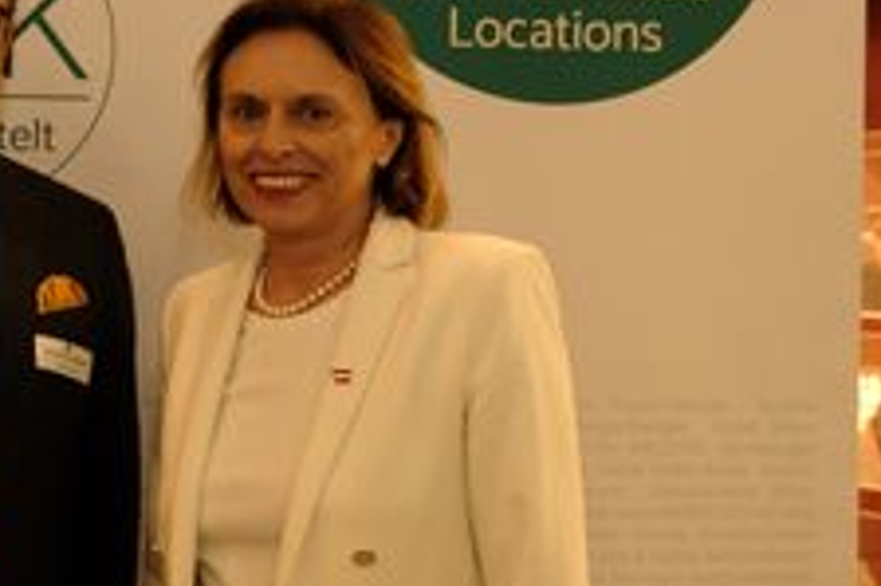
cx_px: 271
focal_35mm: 71
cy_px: 246
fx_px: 1736
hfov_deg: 28.2
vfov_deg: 19.1
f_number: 2.8
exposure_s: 1/28
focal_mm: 20.6
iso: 1250
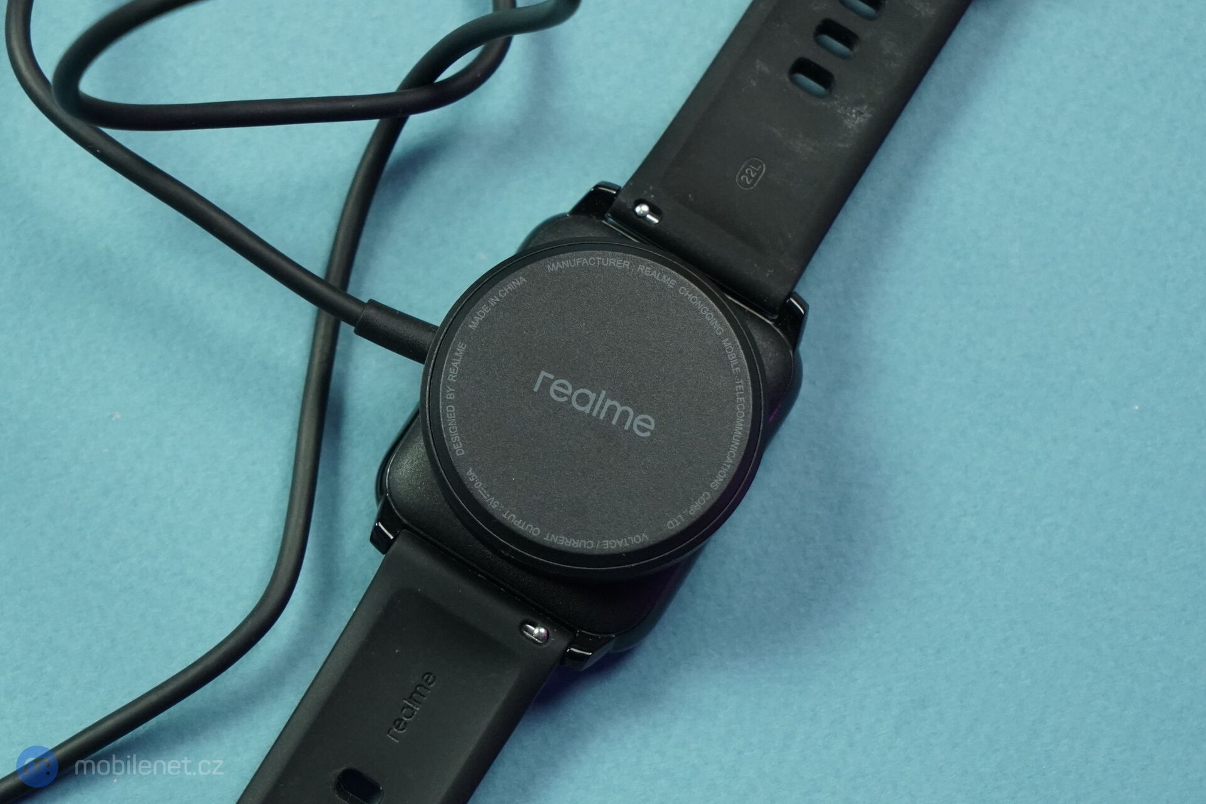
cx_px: 603
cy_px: 402
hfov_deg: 28.8
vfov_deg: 19.5
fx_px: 2345
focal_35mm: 70
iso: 5000
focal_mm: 70
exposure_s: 1/160
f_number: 8
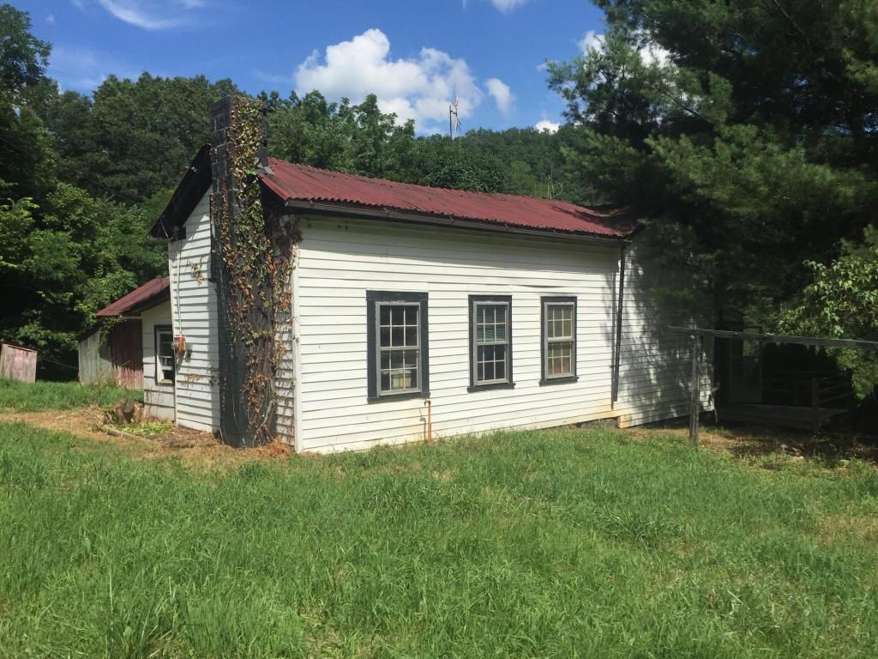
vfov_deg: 48.2
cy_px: 330
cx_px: 439
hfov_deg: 61.7
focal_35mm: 29
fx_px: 736
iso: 32
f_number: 2.2
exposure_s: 1/3049
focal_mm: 4.15
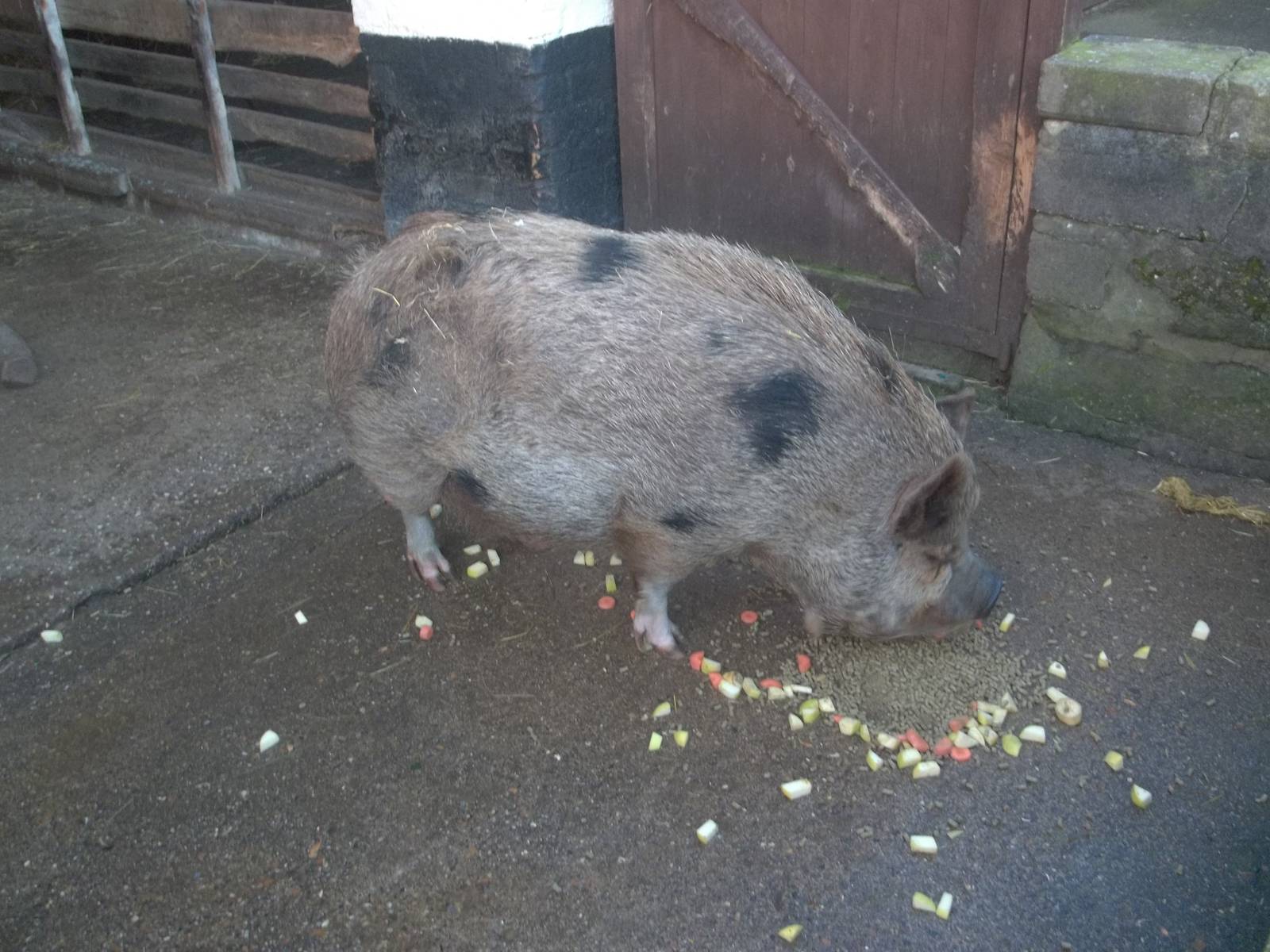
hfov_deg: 55.4
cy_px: 476
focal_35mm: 33
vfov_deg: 42.9
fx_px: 1211
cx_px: 635
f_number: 3.3
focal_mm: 5.9
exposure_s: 1/13
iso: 160
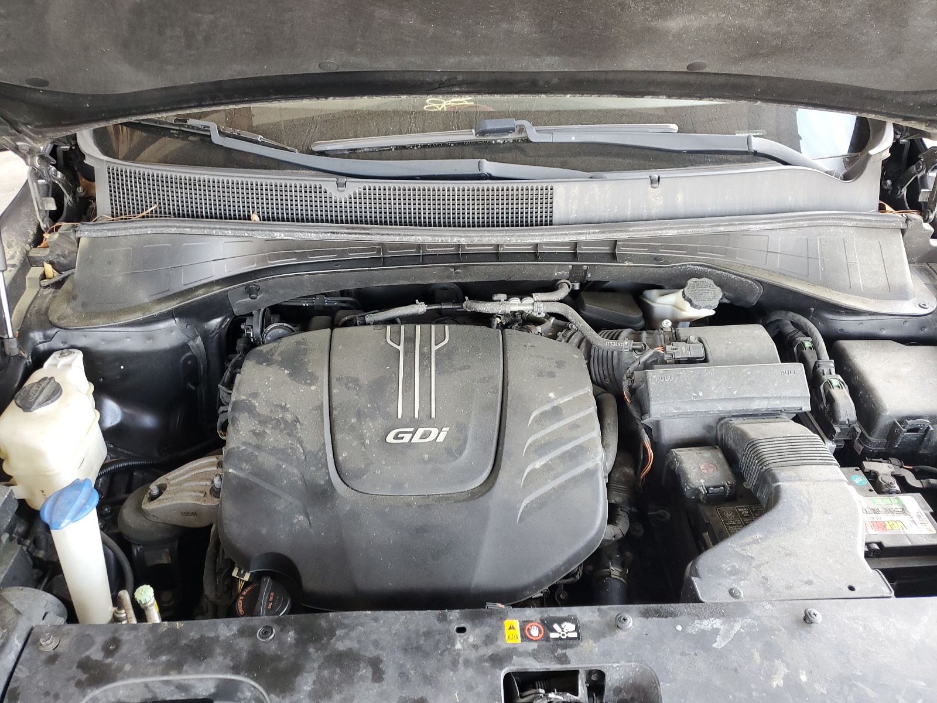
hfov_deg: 67.3
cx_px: 468
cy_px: 352
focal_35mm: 26
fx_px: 704
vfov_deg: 53.1
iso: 80
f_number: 1.5
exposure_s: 1/60.2
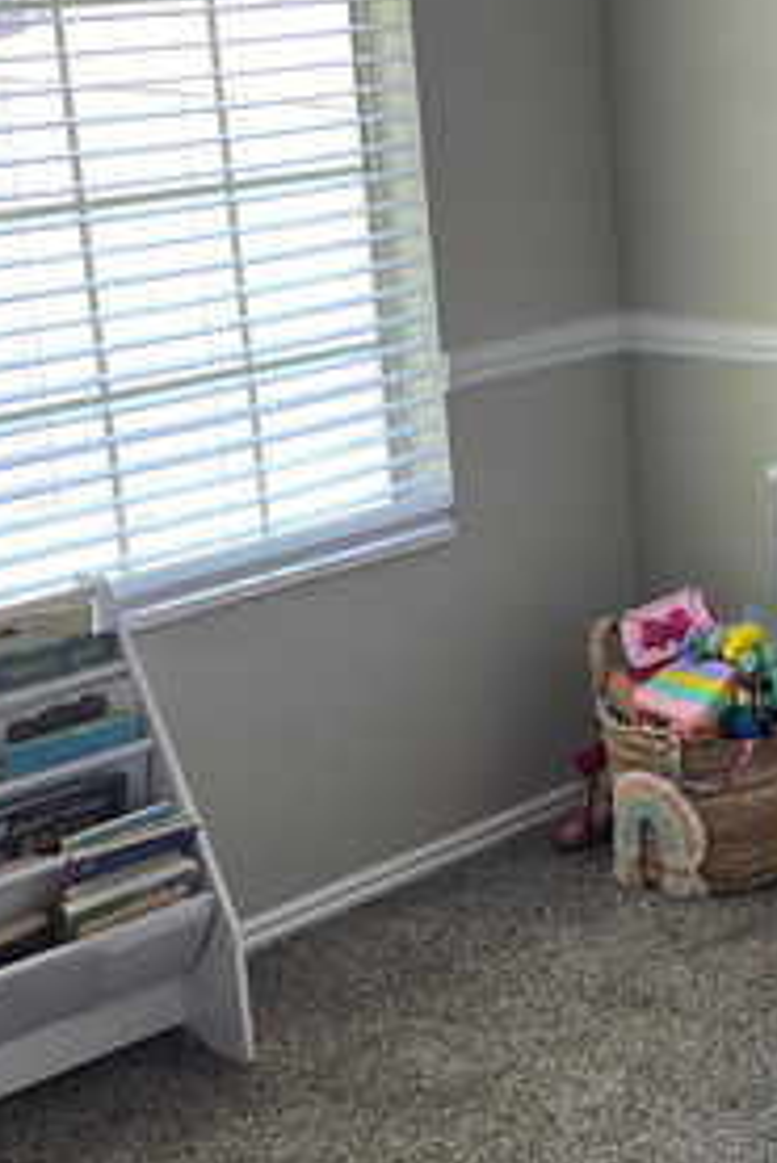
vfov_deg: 27.0
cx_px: 752
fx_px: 2425
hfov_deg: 17.8
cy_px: 638
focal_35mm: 75
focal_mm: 5.1
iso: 64
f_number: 1.6
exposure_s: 1/121
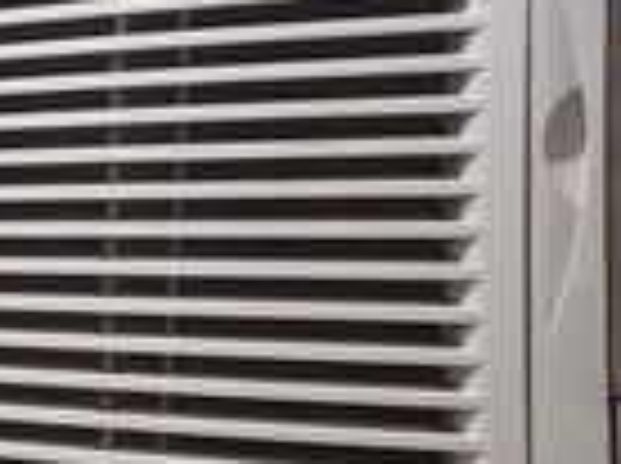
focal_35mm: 83
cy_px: 133
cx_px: 403
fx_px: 1486
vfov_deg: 17.6
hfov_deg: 23.5
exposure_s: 1/38.1
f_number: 1.7
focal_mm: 4.71
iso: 671
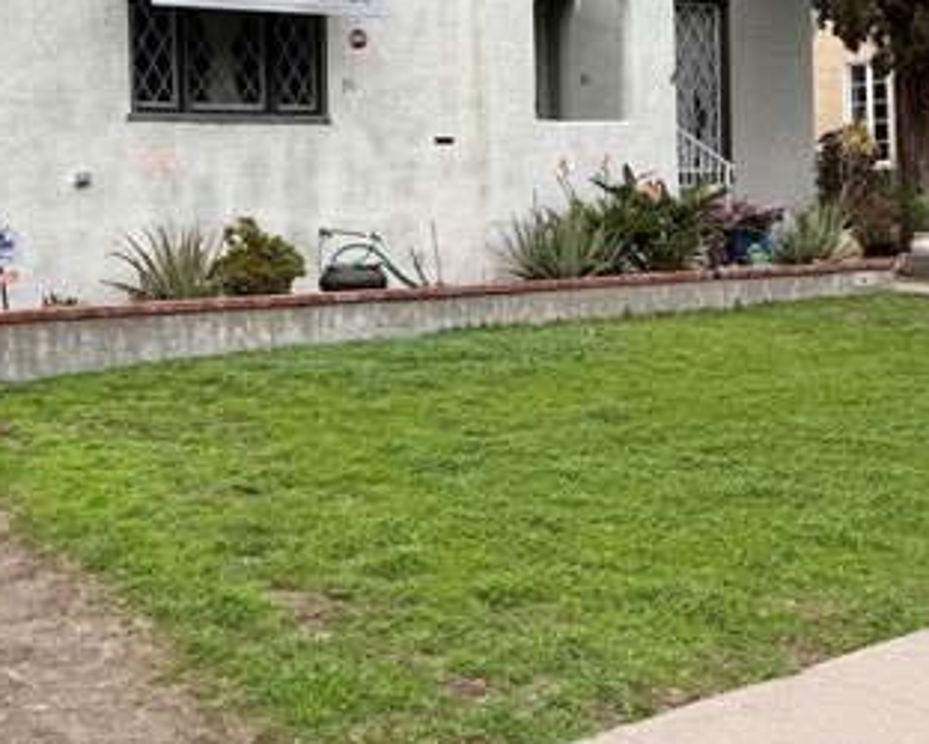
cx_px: 247
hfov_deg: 37.9
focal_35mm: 48
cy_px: 232
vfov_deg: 31.2
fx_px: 1321
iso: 80
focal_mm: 6.76
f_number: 1.78
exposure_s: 1/627
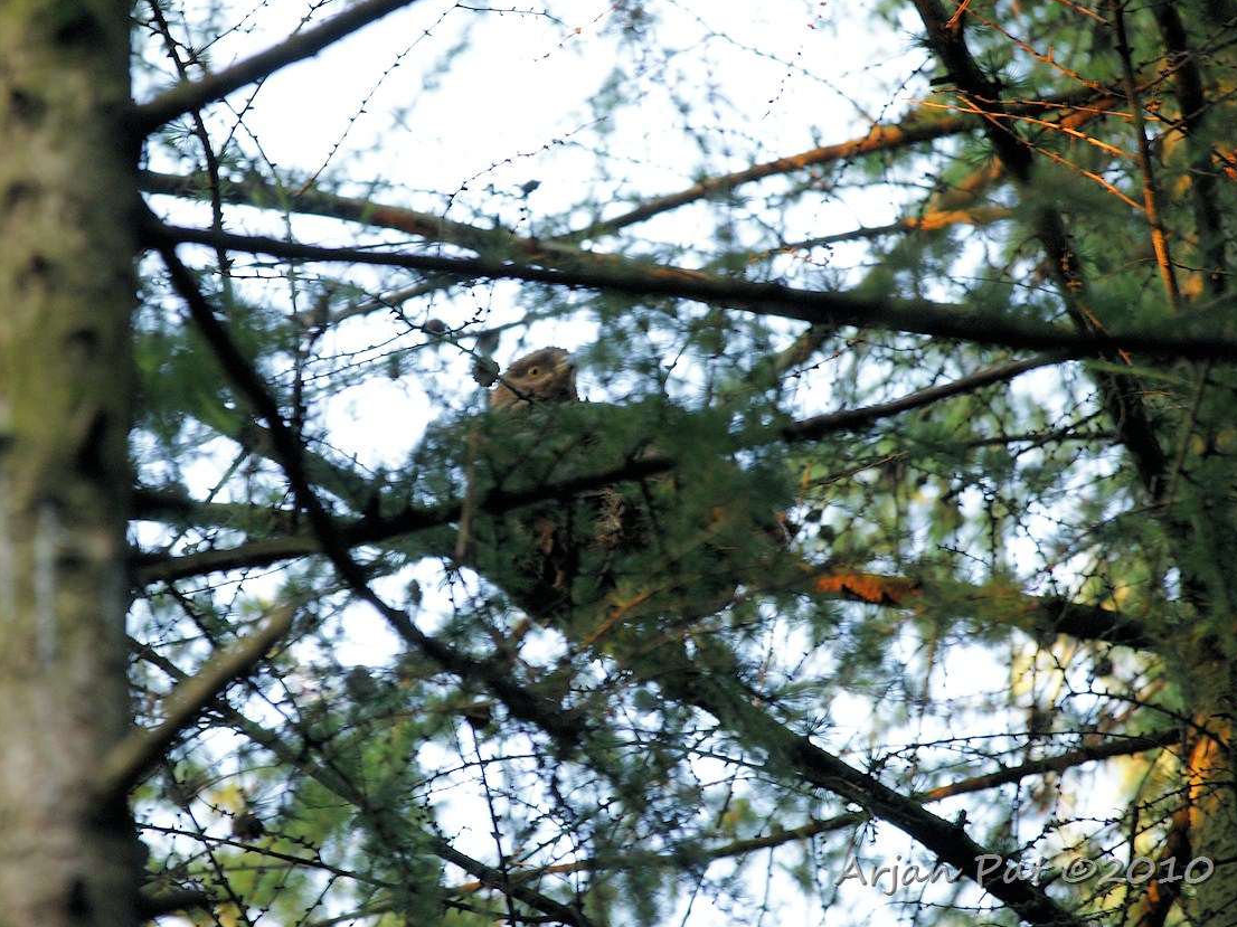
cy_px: 464
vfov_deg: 3.0
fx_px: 17471
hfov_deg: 4.1
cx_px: 572
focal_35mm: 489
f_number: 4
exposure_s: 1/25
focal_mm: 300
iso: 400
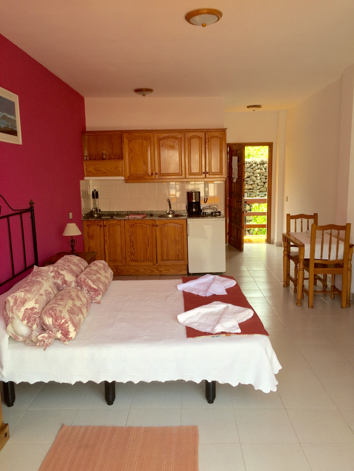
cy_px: 236
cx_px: 177
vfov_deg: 61.7
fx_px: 395
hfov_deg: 48.2
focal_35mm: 29
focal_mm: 4.15
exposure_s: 1/114
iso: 32
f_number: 2.2
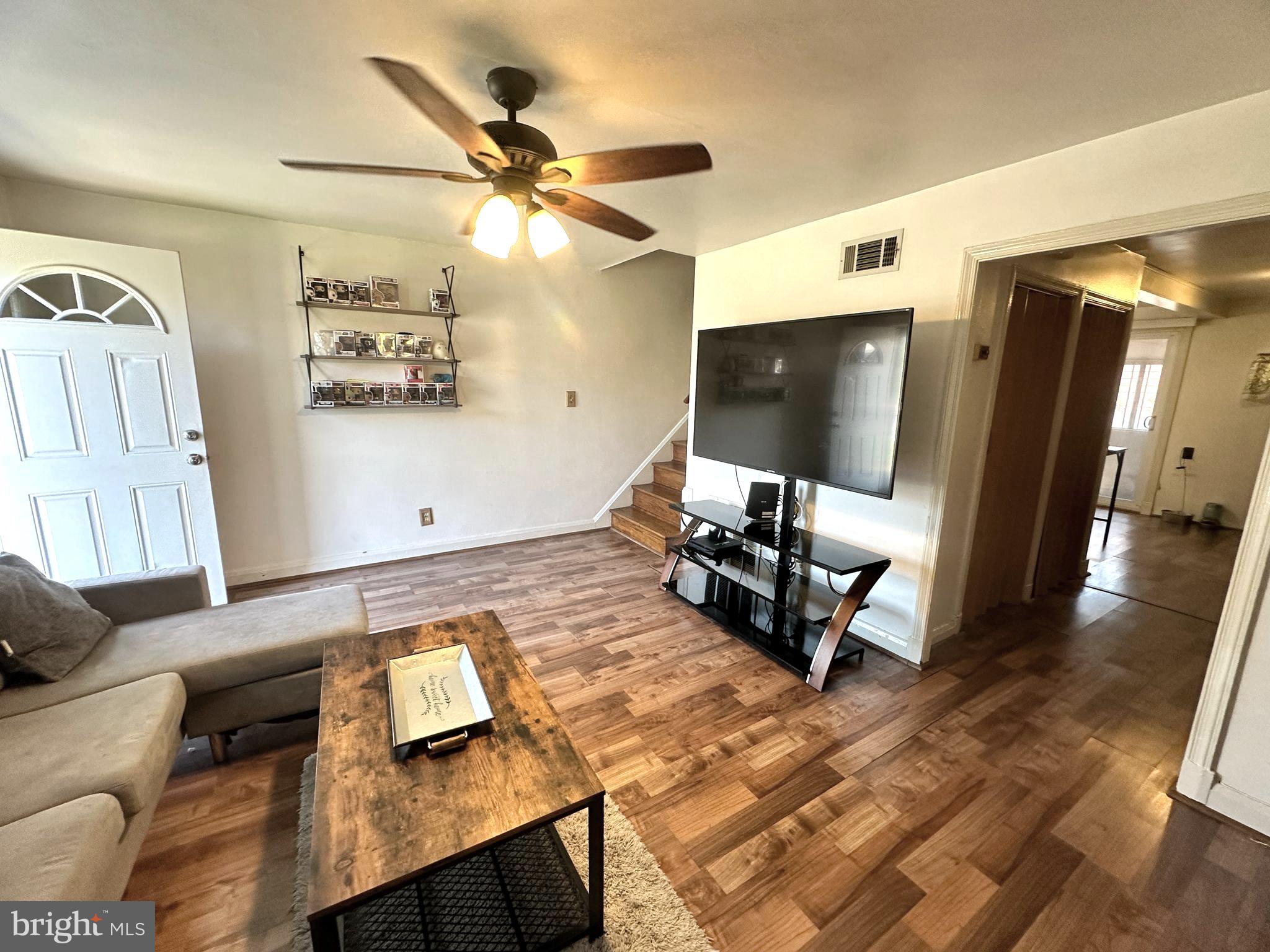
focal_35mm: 14
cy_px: 476
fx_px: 514
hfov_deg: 102.1
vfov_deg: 85.7
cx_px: 635
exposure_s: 1/60
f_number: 2.2
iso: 160
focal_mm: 2.22
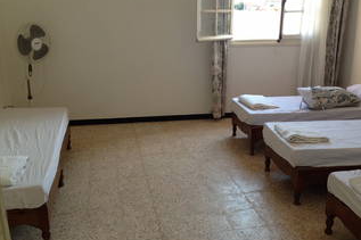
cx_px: 204
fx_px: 391
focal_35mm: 39
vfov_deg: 34.1
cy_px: 138
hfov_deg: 49.4
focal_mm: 4.12
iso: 100
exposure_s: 1/120
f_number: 2.4
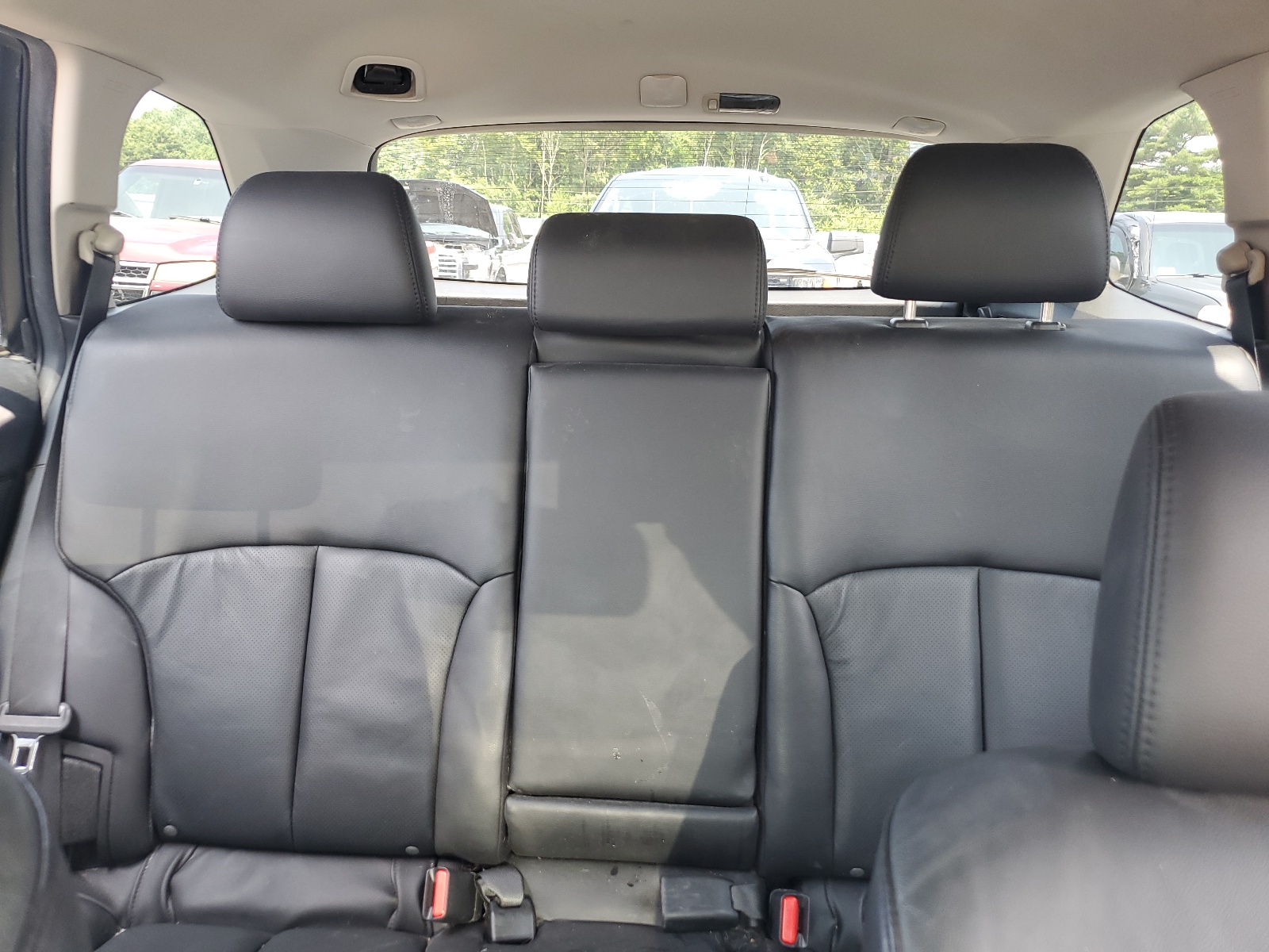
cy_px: 476
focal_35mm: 26
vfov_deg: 53.1
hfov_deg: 67.3
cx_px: 634
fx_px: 953
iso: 58
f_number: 1.5
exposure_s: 1/60.2
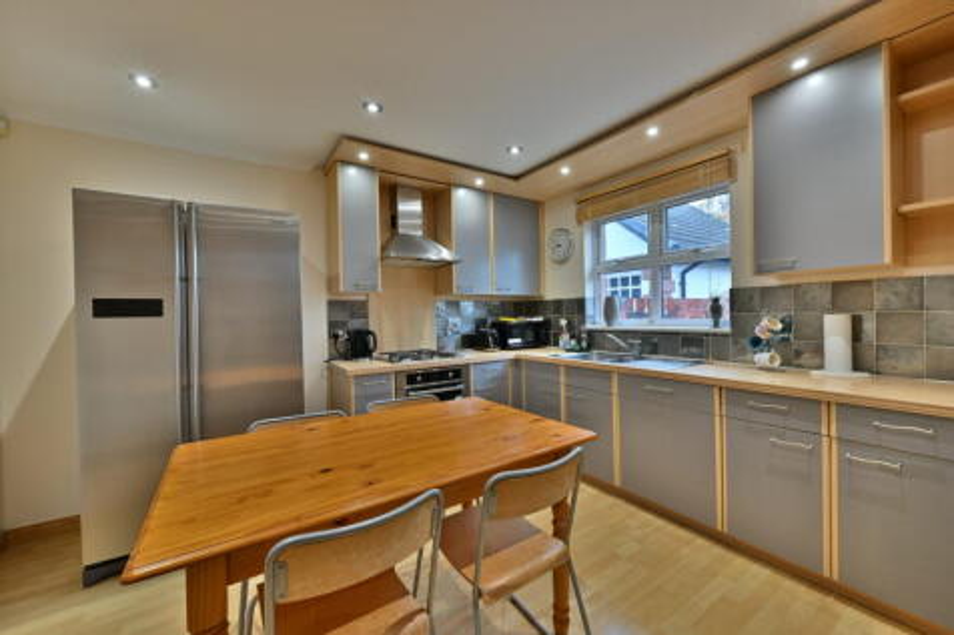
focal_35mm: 14
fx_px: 371
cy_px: 318
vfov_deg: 81.2
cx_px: 477
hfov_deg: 104.3
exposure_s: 1/1.6
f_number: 11
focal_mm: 14
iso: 125
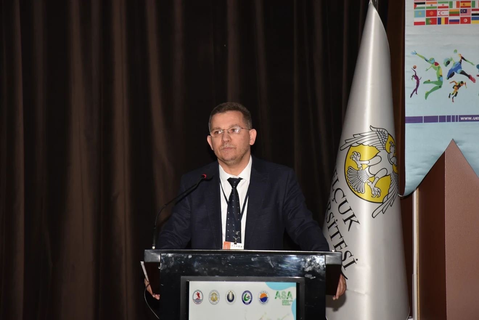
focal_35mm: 112
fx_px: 1491
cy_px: 160
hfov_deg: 18.3
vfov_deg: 12.2
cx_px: 240
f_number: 8
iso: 1600
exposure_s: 1/60
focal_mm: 112
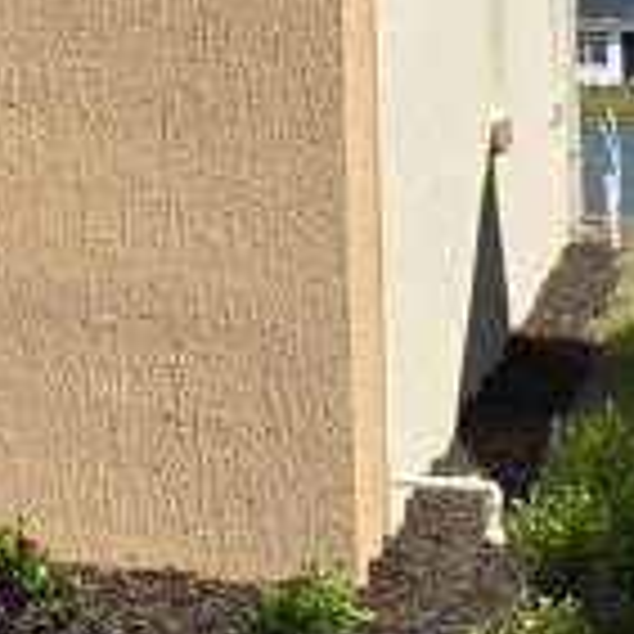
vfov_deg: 11.0
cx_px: -1250
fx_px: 3067
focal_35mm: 148
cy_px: -544
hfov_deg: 9.4
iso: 12
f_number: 1.7
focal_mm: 6.3
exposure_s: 1/1111
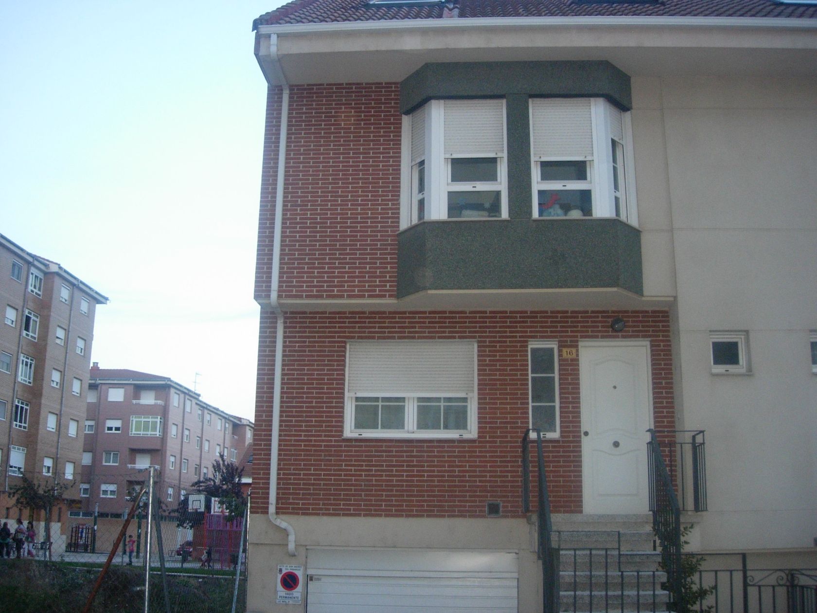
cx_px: 408
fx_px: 897
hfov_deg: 49.0
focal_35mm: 38
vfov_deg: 37.7
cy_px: 306
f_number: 2.8
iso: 200
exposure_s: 1/80.6
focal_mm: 7.8
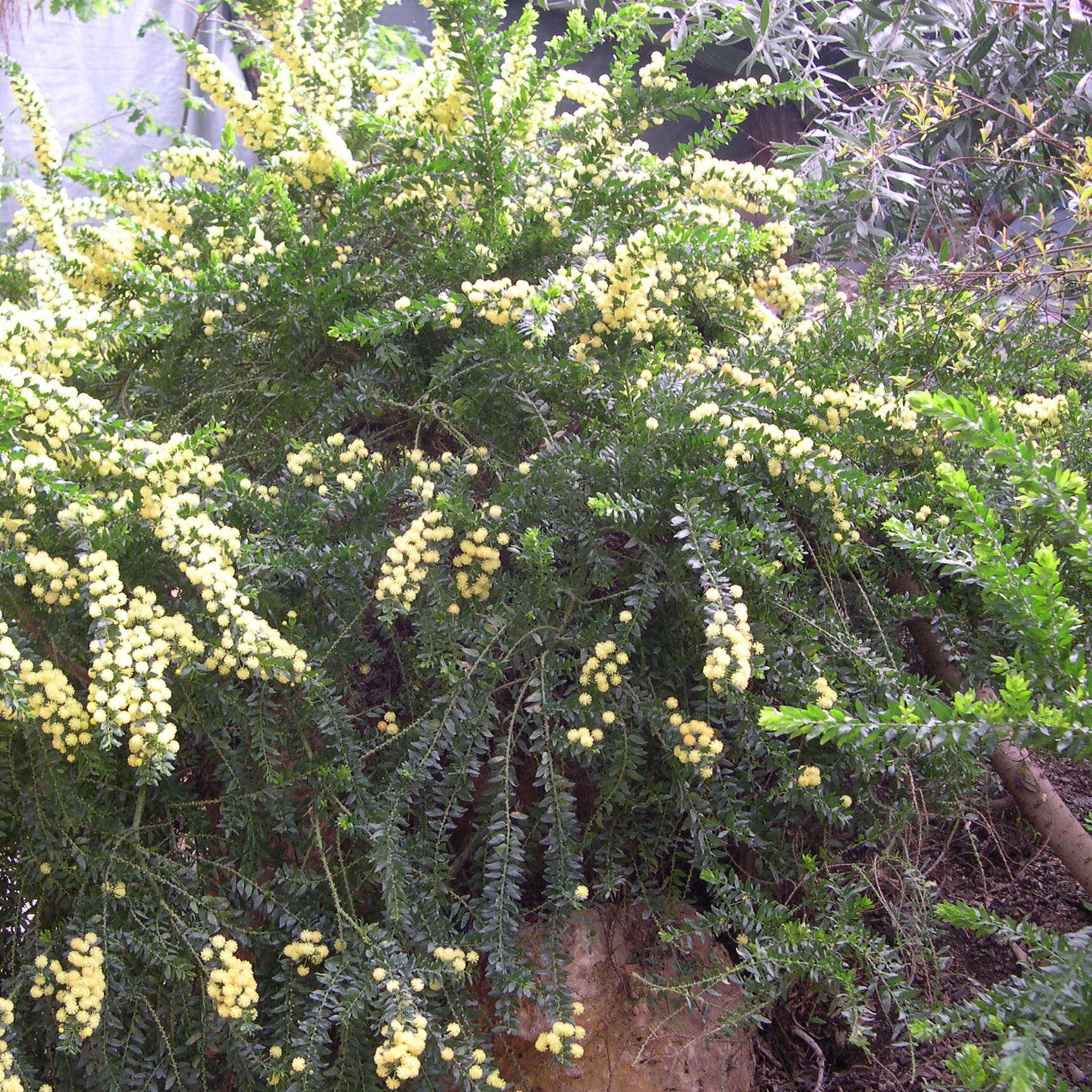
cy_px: 544
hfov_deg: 37.5
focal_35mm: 45
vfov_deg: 37.6
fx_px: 1606
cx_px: 507
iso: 100
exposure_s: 1/53
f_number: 2.8
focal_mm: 8
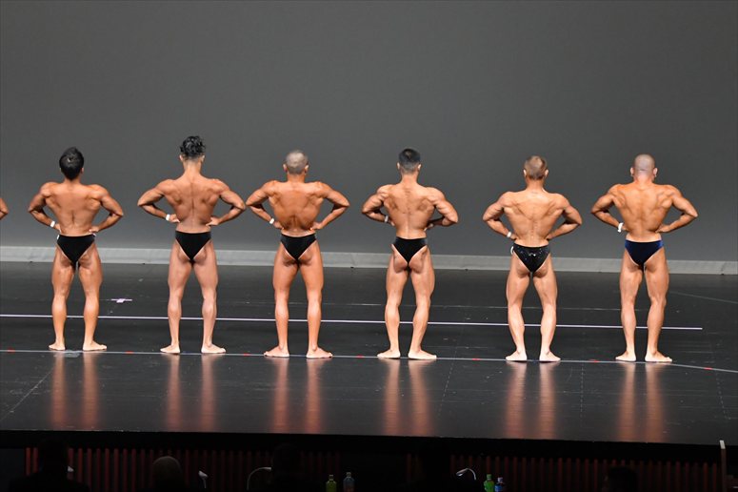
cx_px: 369
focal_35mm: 183
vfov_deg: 7.5
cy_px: 246
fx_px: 3750
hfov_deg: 11.2
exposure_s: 1/400
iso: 5000
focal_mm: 122
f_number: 5.6
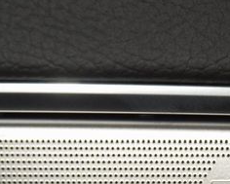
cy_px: 167
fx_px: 1818
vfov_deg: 5.8
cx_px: 279
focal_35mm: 267
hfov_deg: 7.2
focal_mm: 70
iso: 100
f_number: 8
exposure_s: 1/125
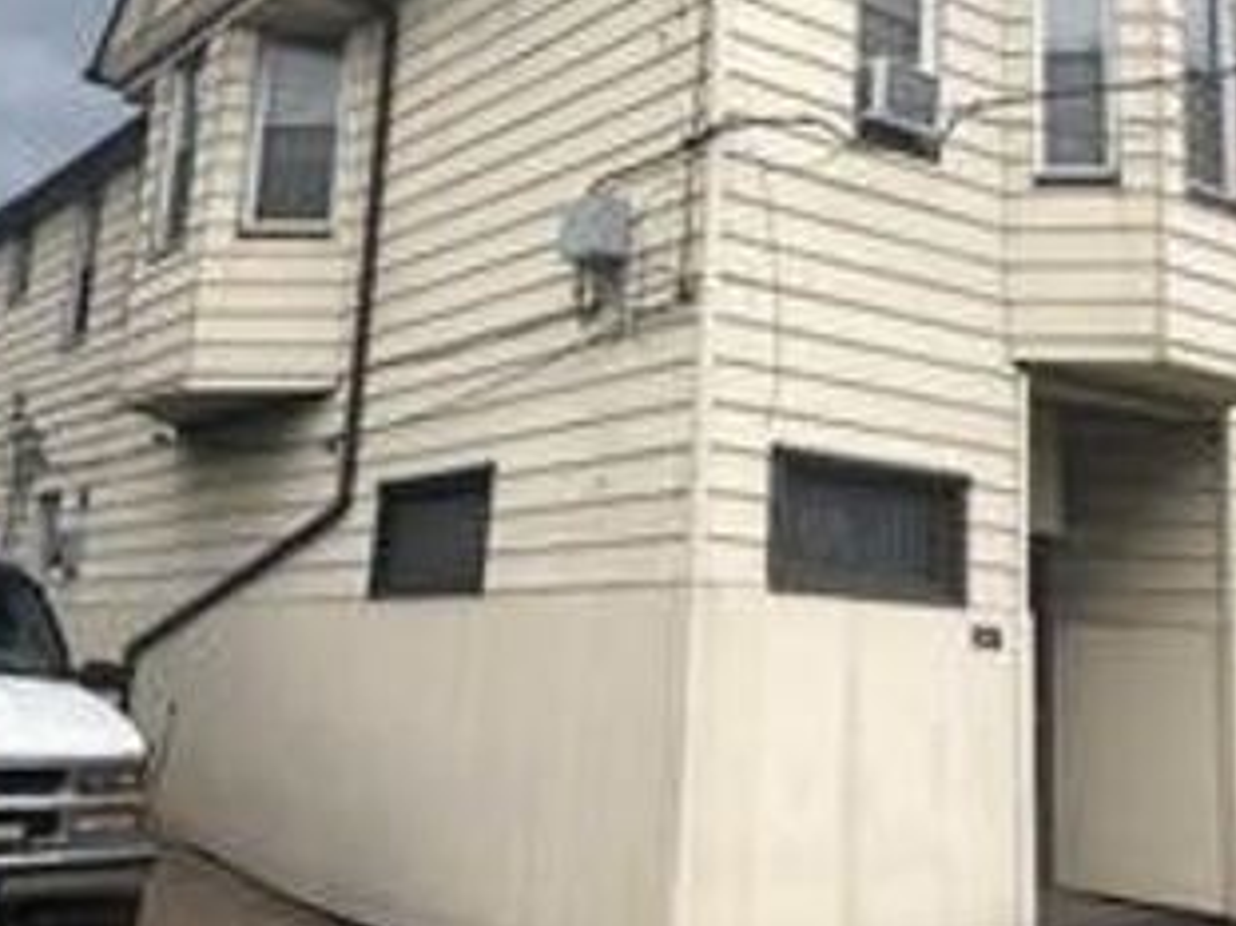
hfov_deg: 42.0
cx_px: 684
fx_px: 1606
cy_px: 284
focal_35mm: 45
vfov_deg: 31.8
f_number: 1.8
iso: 20
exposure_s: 1/1412
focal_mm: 3.99
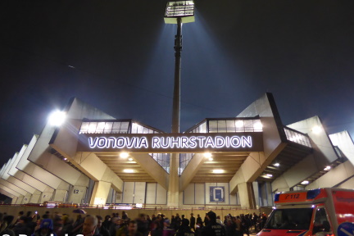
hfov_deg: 69.4
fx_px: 256
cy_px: 112
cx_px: 180
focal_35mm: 26
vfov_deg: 49.5
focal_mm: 4.3
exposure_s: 1/8
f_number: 3.3
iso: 400
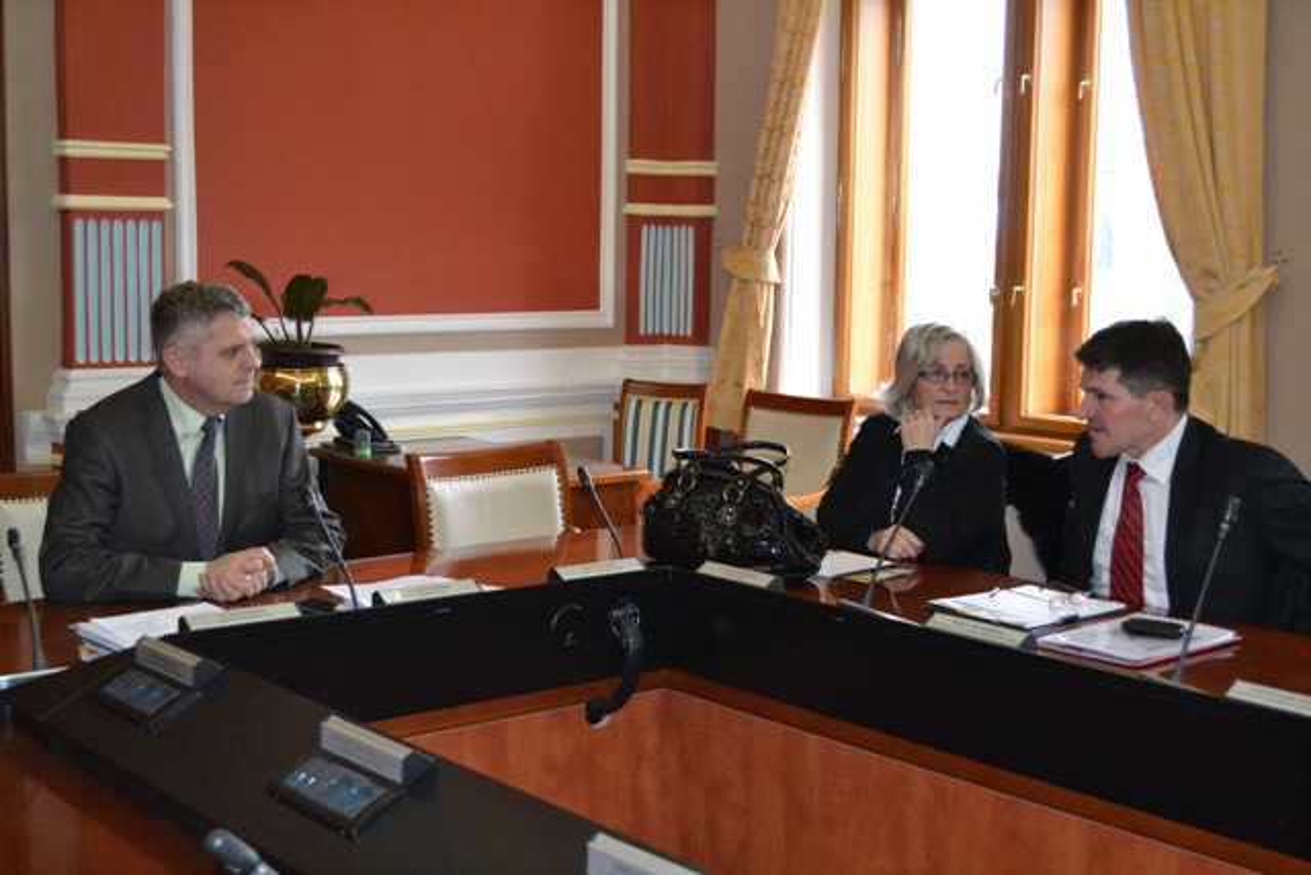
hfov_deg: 41.1
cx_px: 656
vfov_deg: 28.1
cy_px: 438
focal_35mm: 48
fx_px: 1748
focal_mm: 32
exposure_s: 1/60
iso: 3200
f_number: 4.8
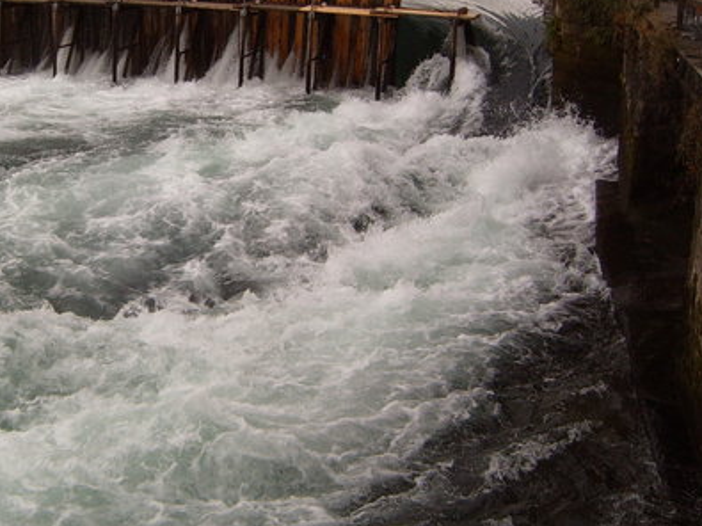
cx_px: 156
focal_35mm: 60
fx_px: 1216
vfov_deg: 24.4
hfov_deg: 31.5
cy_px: 215
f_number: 6
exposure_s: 1/125
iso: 63
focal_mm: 6.2
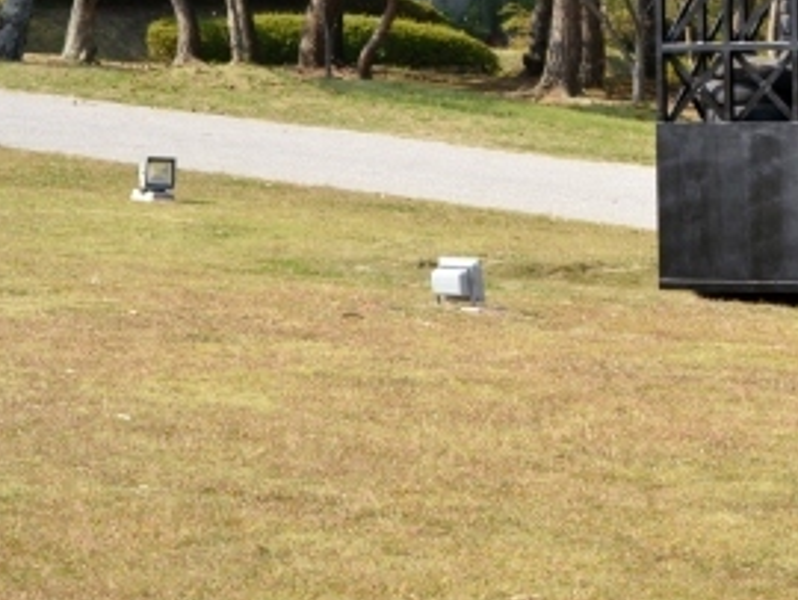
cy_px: 121
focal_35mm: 170
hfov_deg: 11.5
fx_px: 3923
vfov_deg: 8.7
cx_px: 845
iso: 400
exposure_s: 1/200
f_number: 11
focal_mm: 55
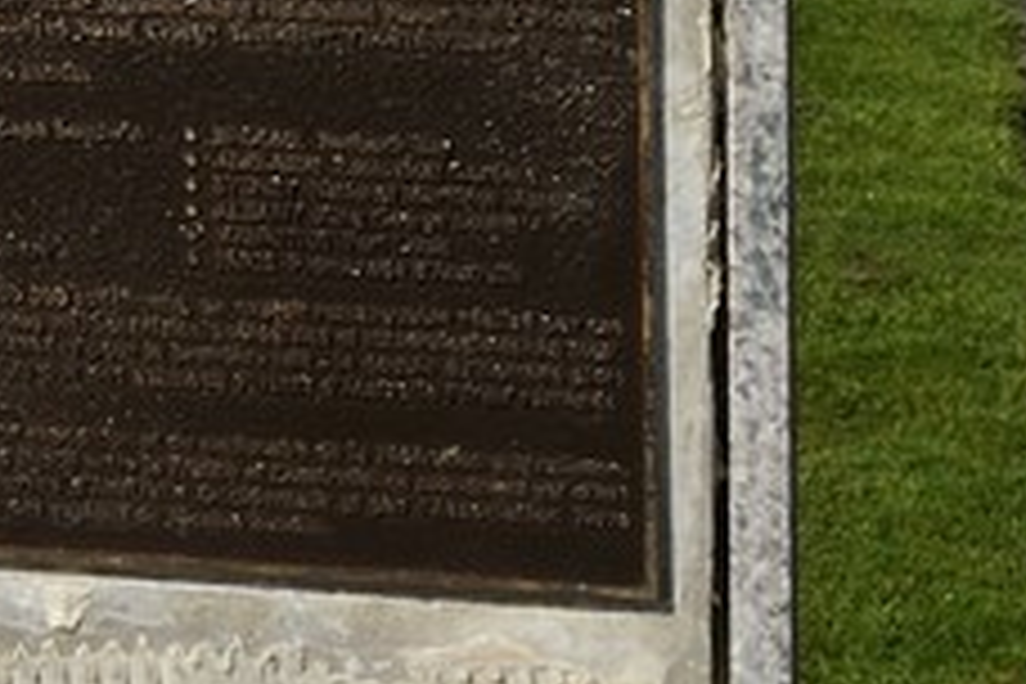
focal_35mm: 225
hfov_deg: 7.9
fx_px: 6412
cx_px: -2002
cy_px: -1260
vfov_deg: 5.7
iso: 200
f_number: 18
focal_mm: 32
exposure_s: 1/200
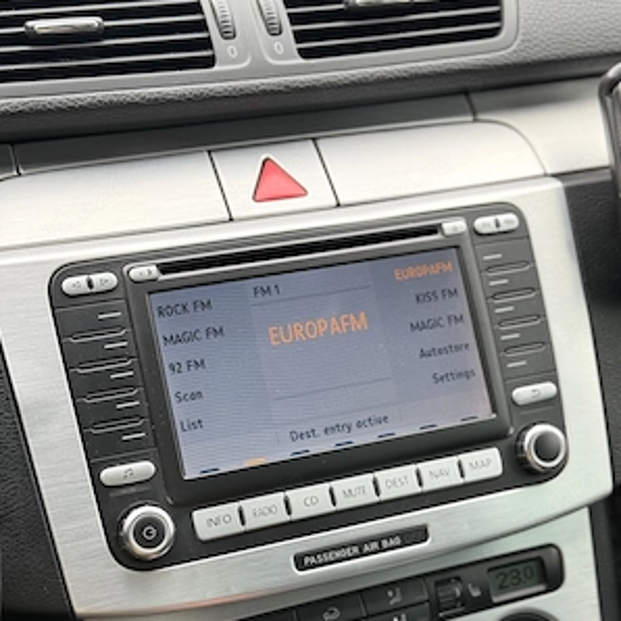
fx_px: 1157
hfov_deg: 30.0
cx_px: 310
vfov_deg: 29.9
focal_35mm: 57
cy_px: 398
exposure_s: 1/279
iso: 80
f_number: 1.78
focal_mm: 6.76
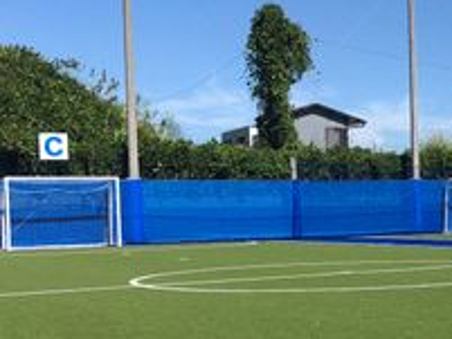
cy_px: 271
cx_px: 436
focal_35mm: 72
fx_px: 941
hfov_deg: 25.8
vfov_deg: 20.2
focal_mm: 3.99
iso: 20
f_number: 1.8
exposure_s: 1/1621
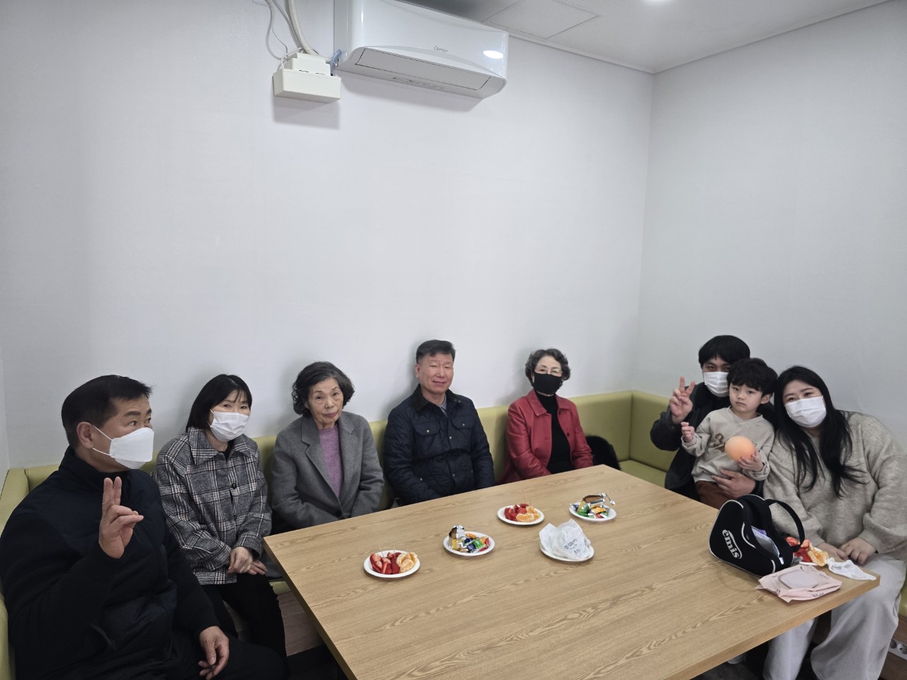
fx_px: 603
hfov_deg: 73.9
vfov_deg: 58.9
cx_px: 454
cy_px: 340
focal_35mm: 23
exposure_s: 1/120
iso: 160
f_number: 1.7
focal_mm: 6.3
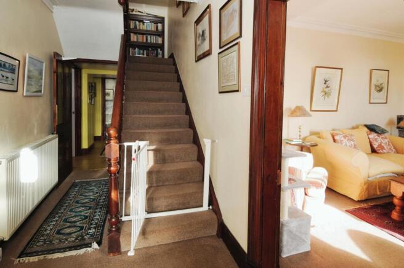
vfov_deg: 67.3
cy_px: 134
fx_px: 202
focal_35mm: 18
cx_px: 202
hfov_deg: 90.1
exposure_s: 1/15
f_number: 7.1
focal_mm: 12
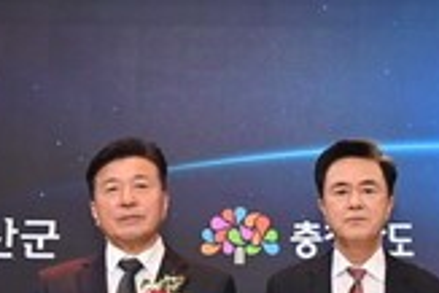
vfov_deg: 8.5
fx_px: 1977
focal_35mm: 162
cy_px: 231
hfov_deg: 12.4
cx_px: 512
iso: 1000
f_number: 7.1
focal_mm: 44
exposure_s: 1/250
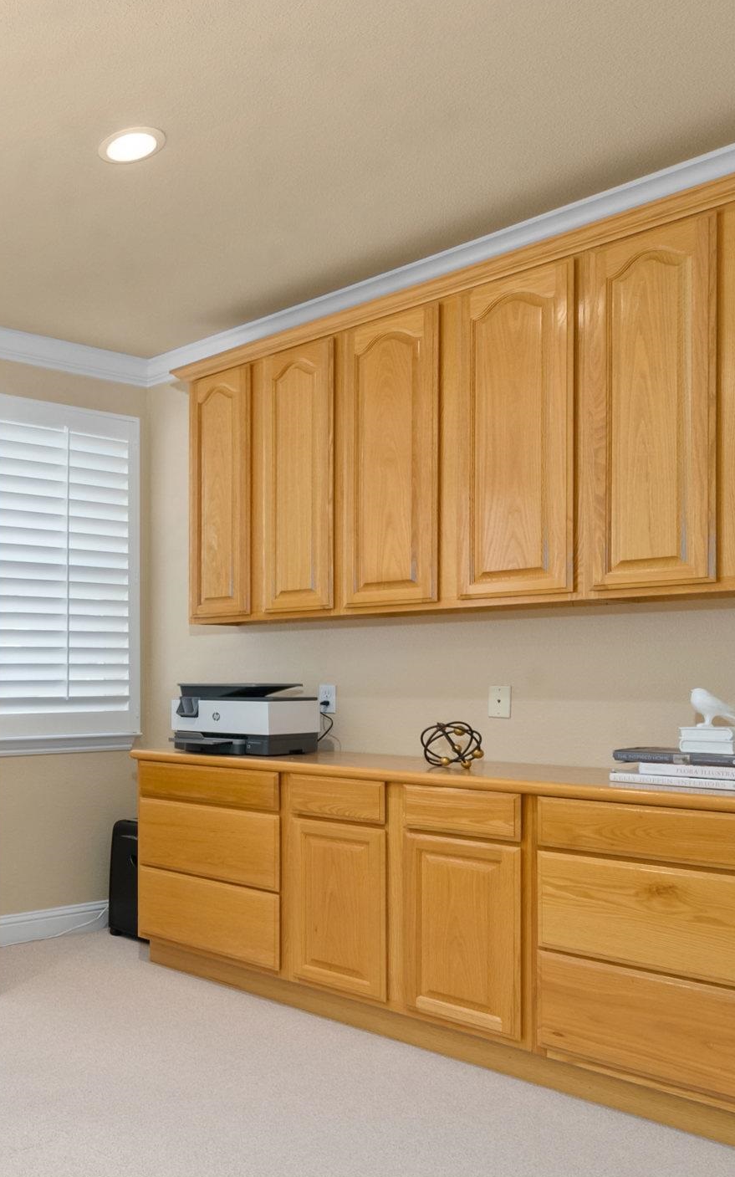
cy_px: 676
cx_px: -180
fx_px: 930
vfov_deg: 64.3
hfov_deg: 33.6
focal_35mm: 29
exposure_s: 1/1.67
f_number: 9
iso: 400
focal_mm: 16
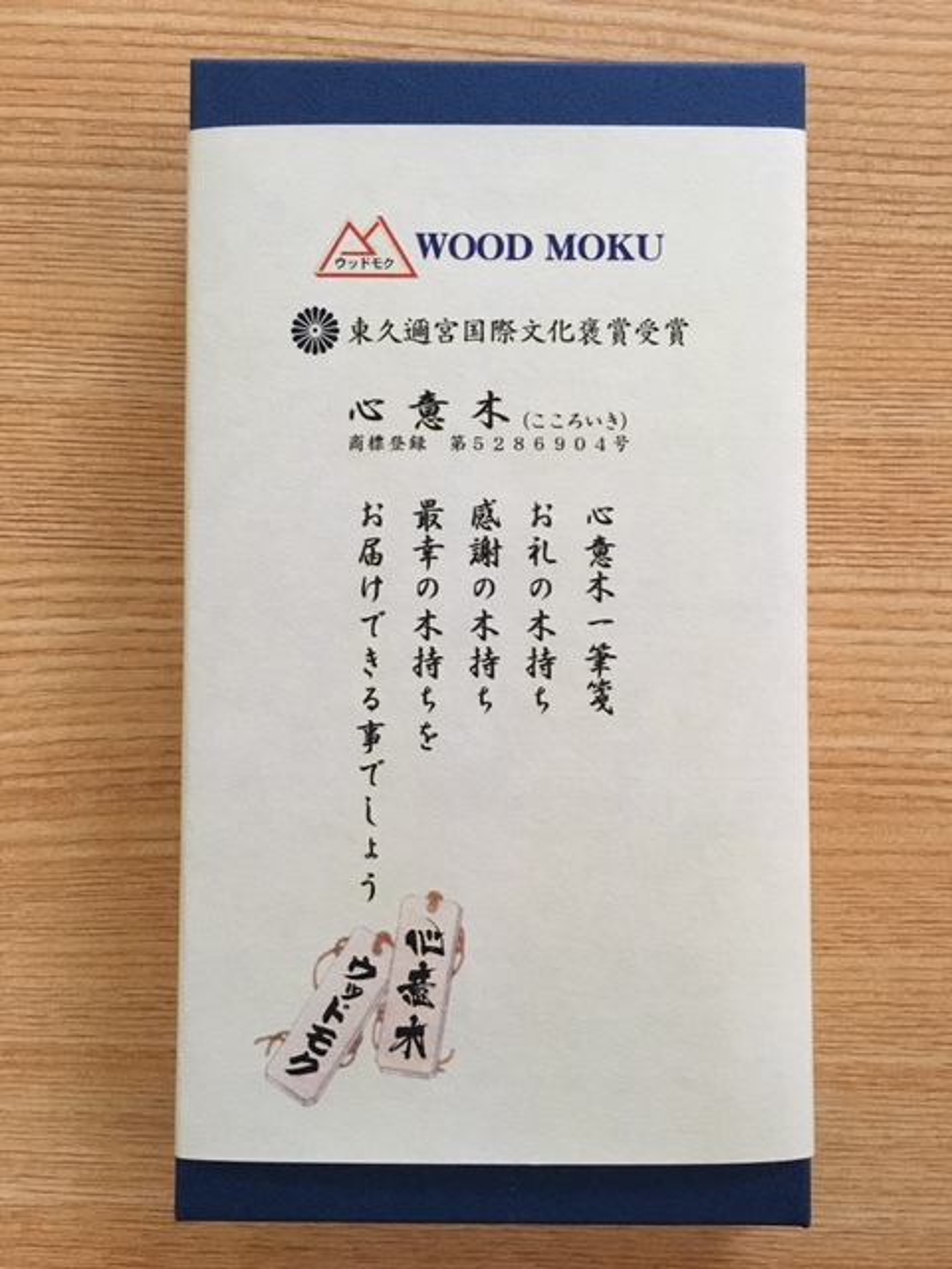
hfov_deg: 48.2
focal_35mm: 29
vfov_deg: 61.7
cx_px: 476
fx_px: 1063
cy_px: 634
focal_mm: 4.15
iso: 250
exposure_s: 1/15
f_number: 2.2
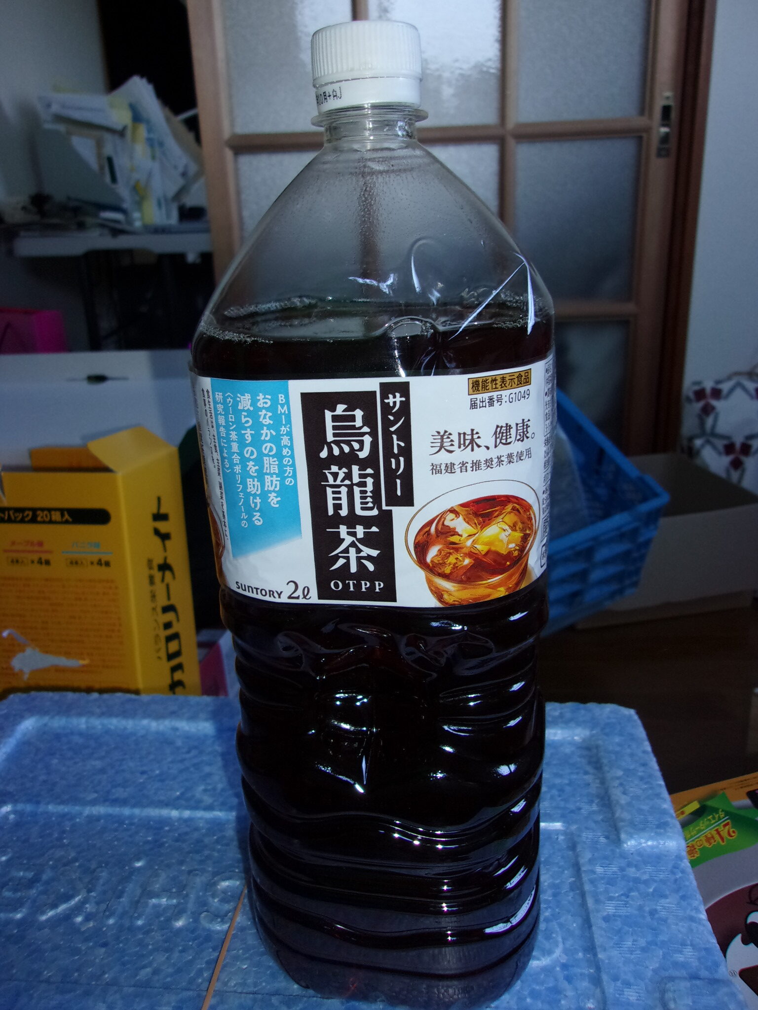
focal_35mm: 27
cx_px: 379
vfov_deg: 65.3
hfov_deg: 51.4
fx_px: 788
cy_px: 505
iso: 100
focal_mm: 4.9
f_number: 3
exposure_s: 1/34
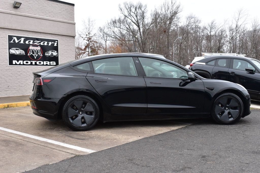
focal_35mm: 40
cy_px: 86
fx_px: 292
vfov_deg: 33.0
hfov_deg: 47.9
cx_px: 130
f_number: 9
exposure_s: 1/100
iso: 400
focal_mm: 27
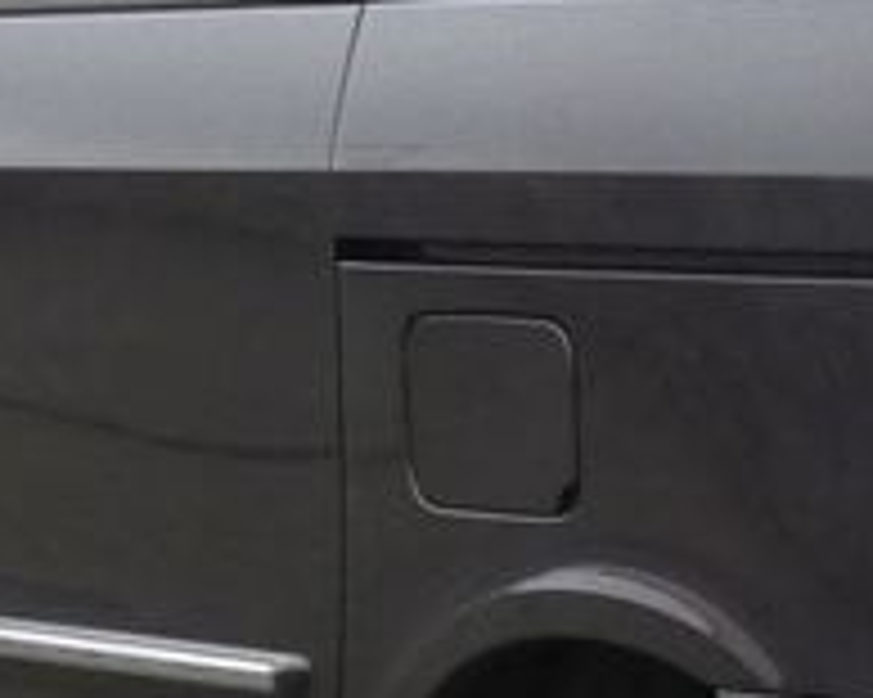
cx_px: 958
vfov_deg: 4.8
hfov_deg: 5.9
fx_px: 8367
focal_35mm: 324
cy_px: 279
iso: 400
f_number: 5.6
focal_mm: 11.3
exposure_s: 1/80
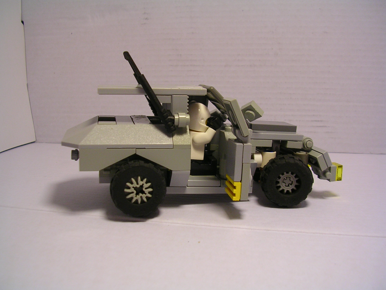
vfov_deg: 36.8
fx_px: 435
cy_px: 143
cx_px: 188
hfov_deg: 47.9
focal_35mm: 39
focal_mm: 5.8
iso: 50
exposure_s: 1/98.4
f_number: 2.8
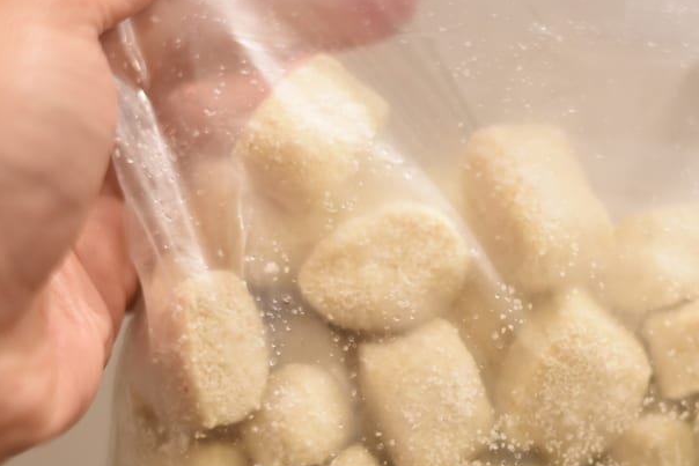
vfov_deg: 12.9
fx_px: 2059
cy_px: 378
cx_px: 569
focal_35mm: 106
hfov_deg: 19.1
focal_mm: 50
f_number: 2
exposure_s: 1/60
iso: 800
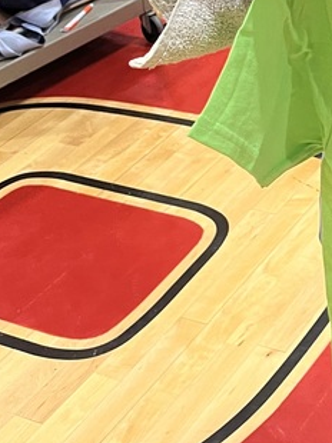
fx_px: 1101
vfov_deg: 19.8
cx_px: 534
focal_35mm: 86
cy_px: -222
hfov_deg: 15.5
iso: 125
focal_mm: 5.1
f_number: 1.6
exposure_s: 1/61
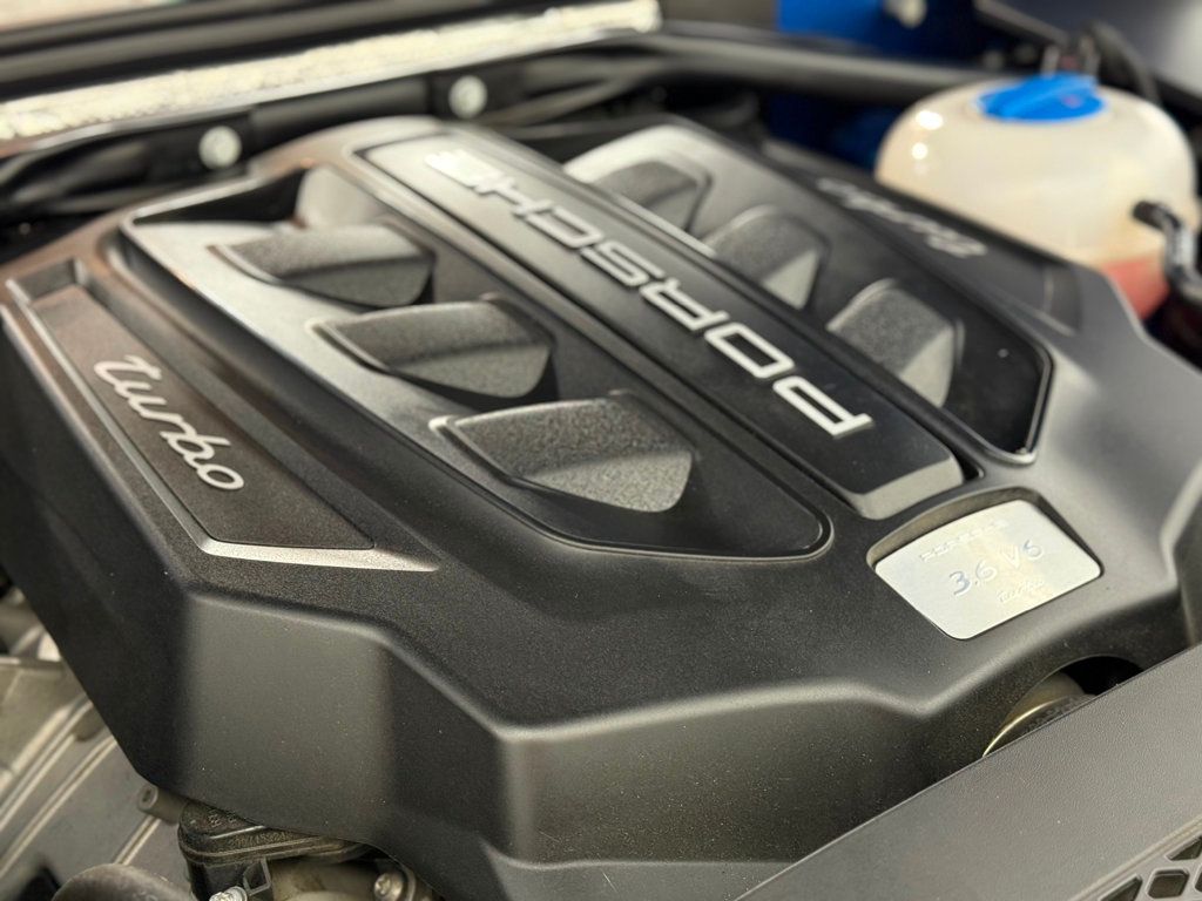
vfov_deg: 30.3
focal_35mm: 48
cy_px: 450
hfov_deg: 39.7
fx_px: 1667
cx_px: 601
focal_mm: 6.76
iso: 250
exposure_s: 1/60
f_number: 1.78
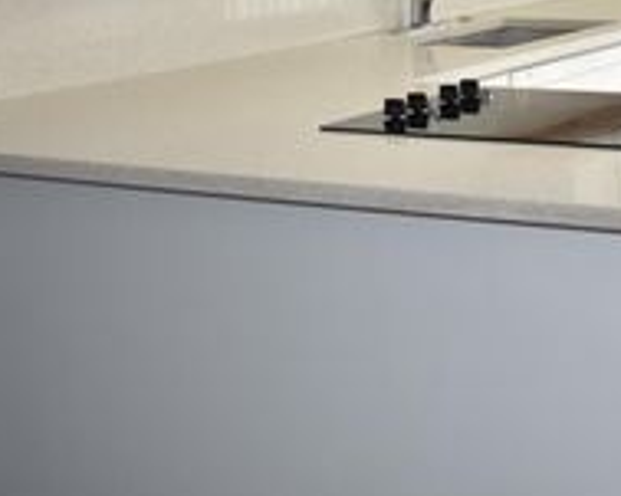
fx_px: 1506
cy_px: -38
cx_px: 644
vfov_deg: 18.1
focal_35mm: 82
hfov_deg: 22.3
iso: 320
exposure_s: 1/125
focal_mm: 22
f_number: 3.8
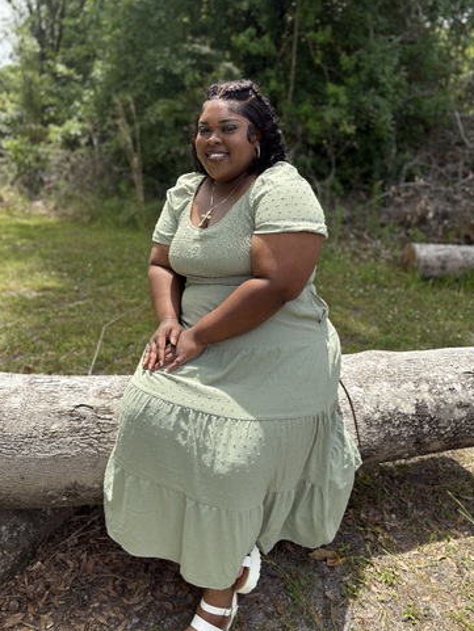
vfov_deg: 65.3
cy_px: 314
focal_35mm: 27
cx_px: 244
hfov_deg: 51.4
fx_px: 493
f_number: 1.6
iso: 50
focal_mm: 5.96
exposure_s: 1/1032
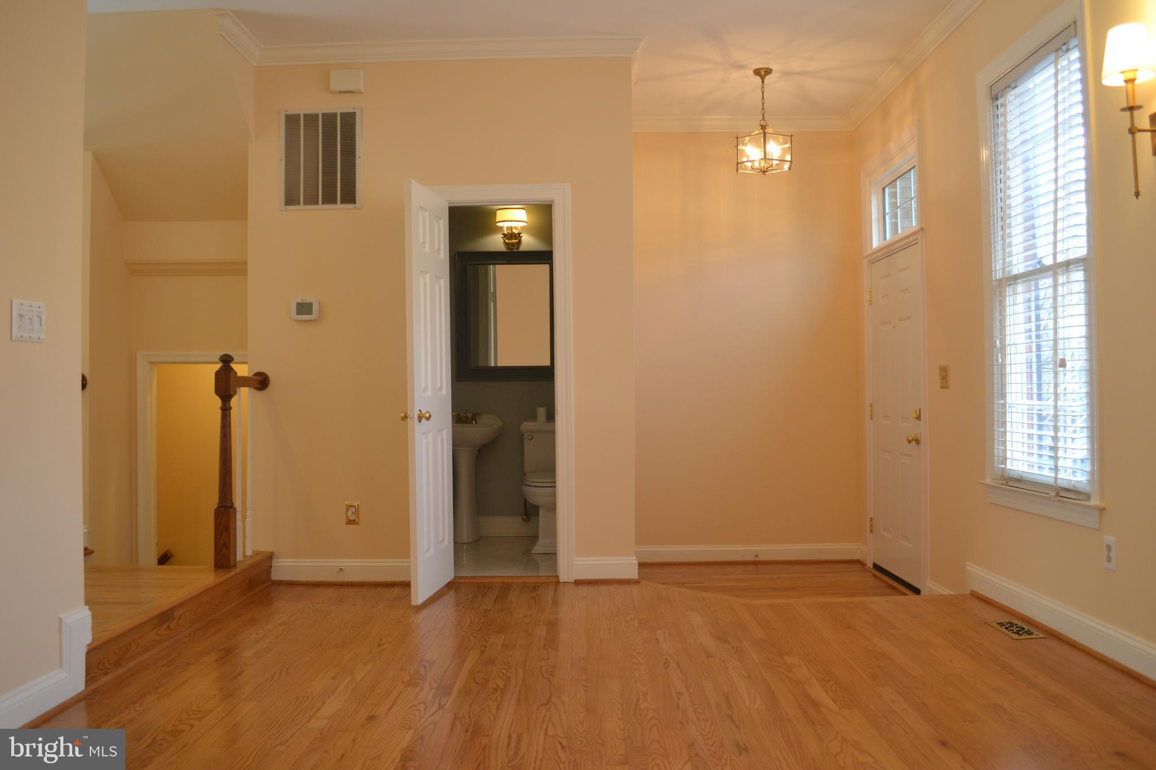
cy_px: 385
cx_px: 578
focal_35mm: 27
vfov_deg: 47.9
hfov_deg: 67.4
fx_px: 867
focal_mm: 18
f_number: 4
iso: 400
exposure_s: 1/60
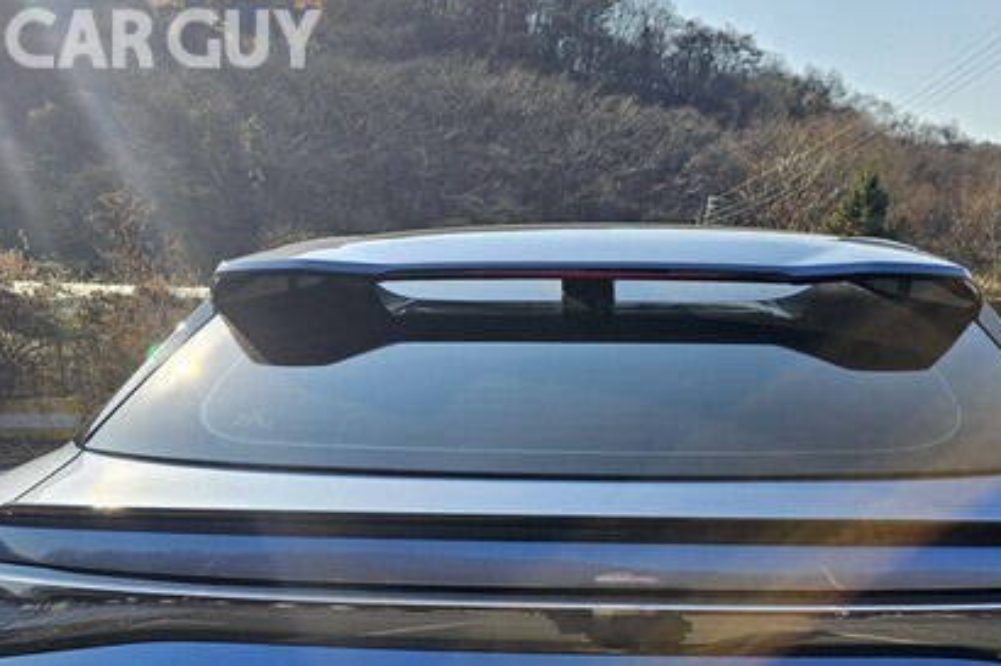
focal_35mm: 35
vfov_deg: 36.9
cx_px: 591
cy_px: 505
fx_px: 973
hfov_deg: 54.1
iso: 10
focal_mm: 6.3
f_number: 1.7
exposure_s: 1/384
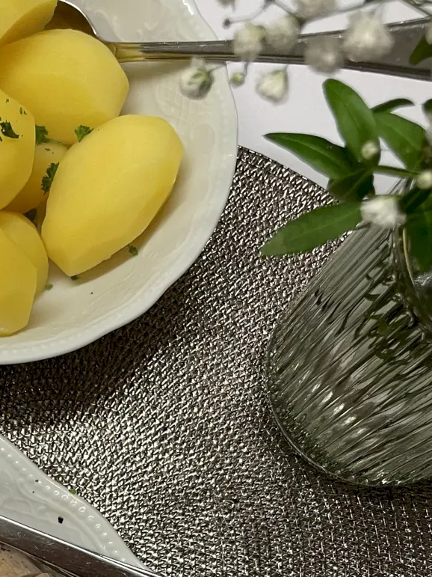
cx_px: -68
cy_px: 588
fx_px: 1049
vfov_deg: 28.7
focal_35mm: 63
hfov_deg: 21.8
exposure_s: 1/50
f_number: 1.6
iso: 80
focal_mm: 4.2
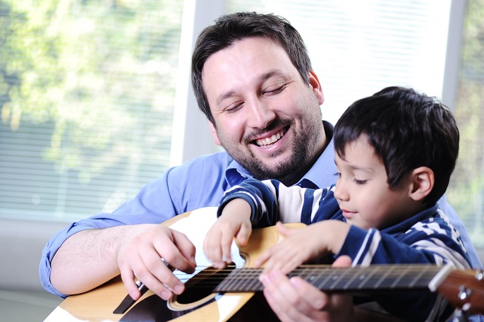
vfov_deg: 12.0
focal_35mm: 114
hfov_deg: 18.0
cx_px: 233
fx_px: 1531
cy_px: 165
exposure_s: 1/125
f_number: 3.2
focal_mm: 105
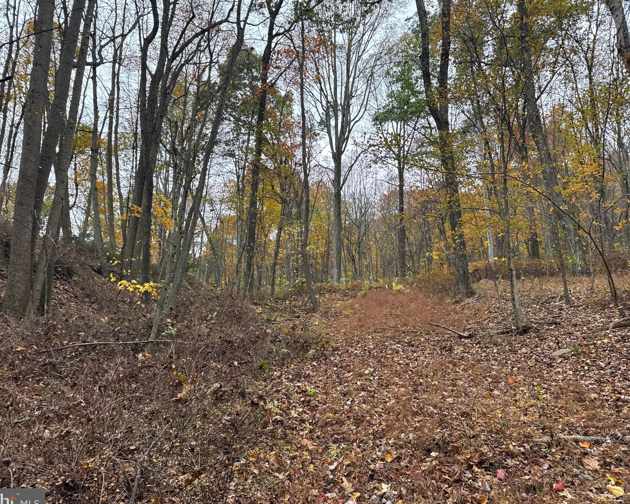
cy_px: 254
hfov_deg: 66.0
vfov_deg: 54.9
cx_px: 309
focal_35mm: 26
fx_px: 485
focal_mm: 6.76
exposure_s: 1/214
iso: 64
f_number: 1.78
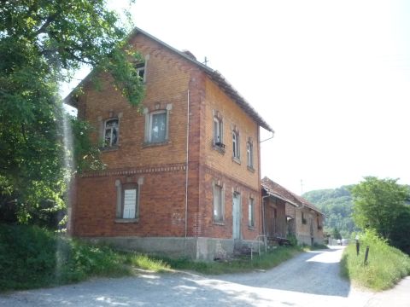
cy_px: 154
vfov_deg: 44.2
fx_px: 379
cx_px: 205
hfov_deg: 56.8
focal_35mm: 32
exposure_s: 1/400
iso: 400
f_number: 5
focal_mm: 5.2
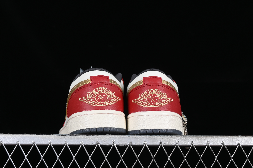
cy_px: 84
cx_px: 124
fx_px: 541
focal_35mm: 77
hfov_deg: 26.3
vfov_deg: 17.7
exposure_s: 1/80
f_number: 8
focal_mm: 50
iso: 160
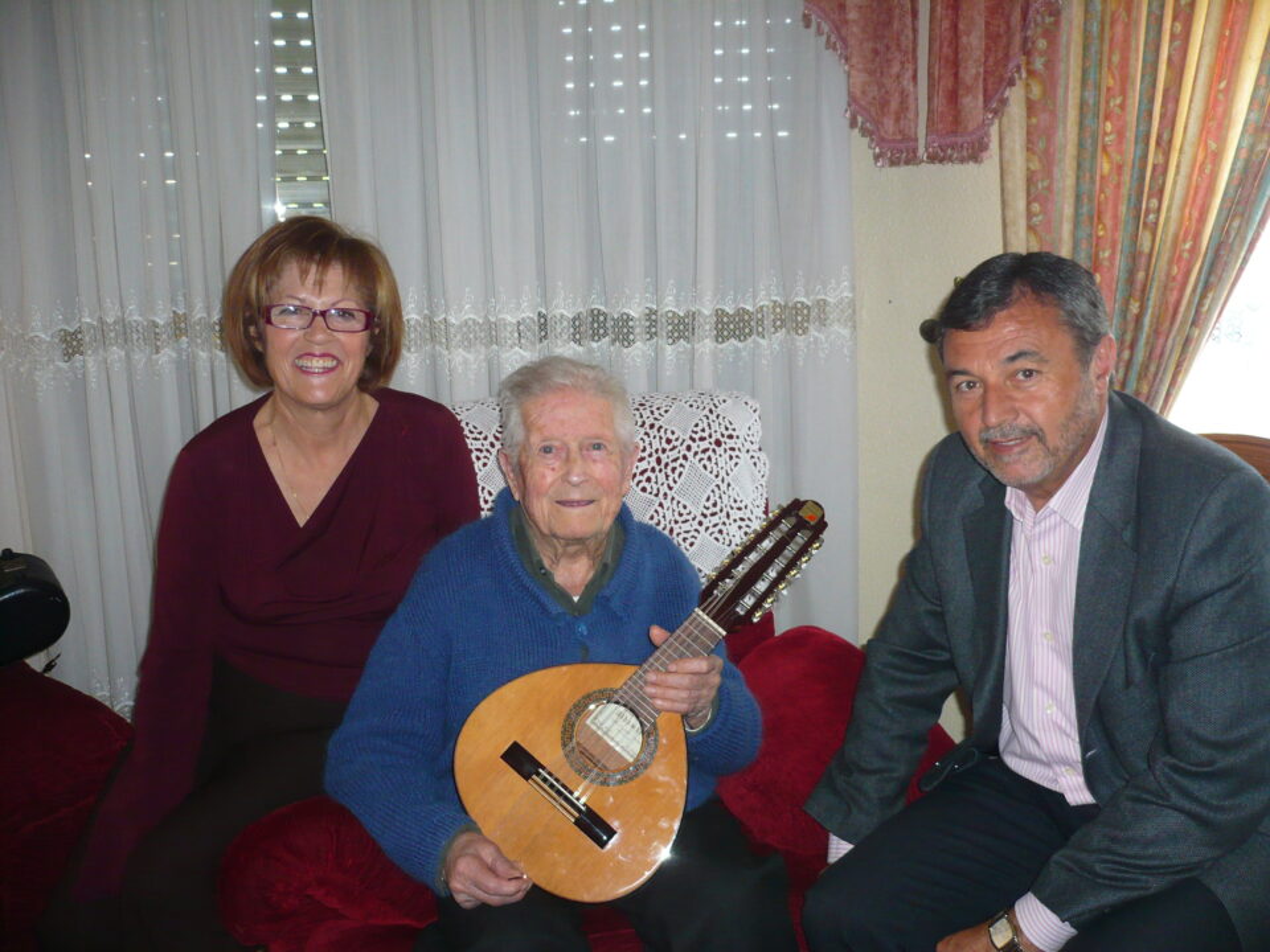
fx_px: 1284
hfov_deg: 52.6
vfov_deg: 40.7
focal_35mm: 35
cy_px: 476
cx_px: 635
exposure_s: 1/30
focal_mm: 5.8
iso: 160
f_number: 2.8
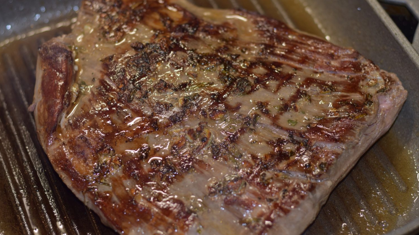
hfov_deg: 26.9
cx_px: 209
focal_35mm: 79
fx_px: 878
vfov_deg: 15.3
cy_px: 113
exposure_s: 1/60
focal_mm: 50
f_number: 2.8
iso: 360
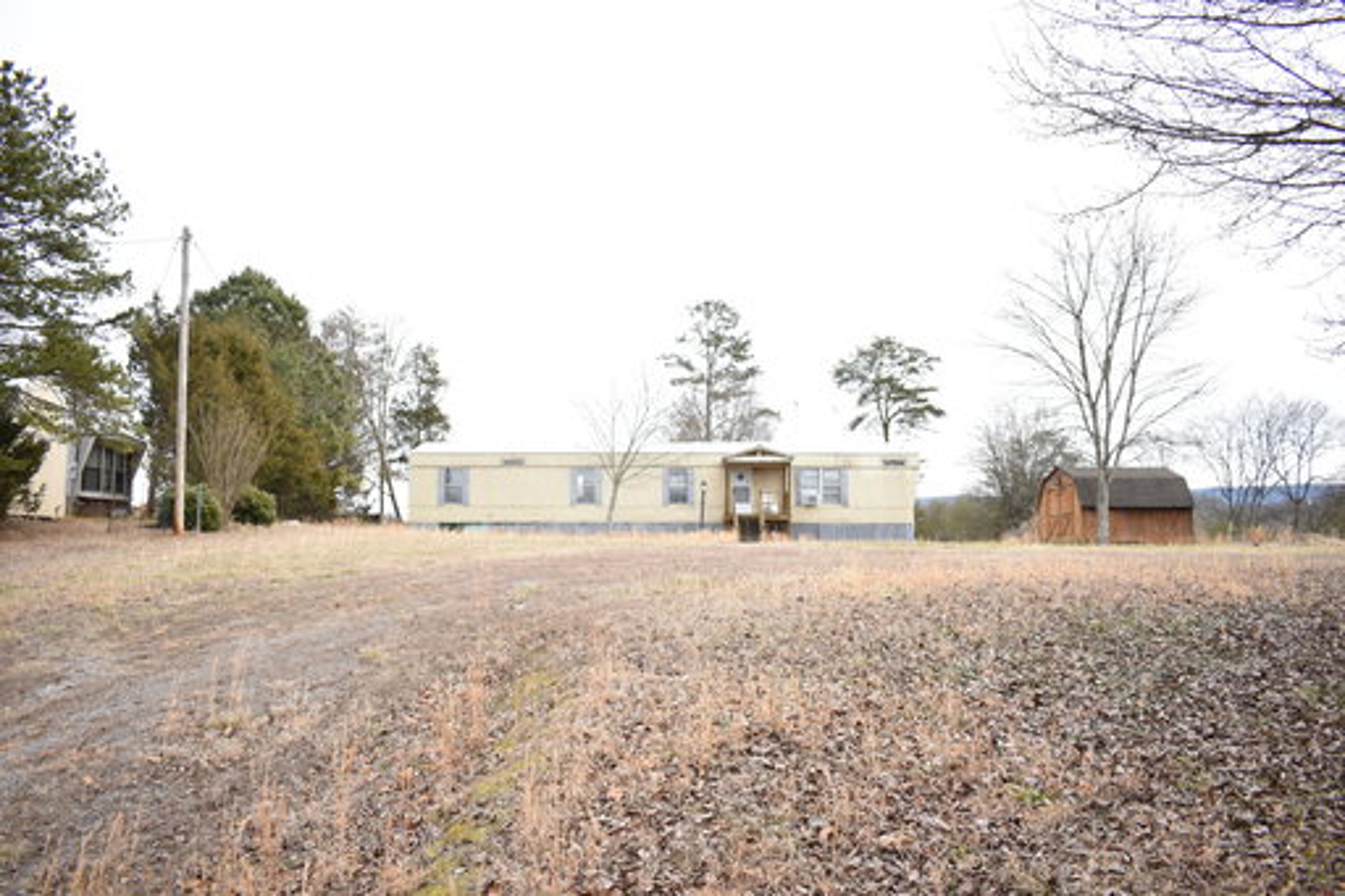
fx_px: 1008
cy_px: 448
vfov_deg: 47.9
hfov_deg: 67.4
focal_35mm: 27
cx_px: 672
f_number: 3.5
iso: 100
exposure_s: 1/200
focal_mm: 18
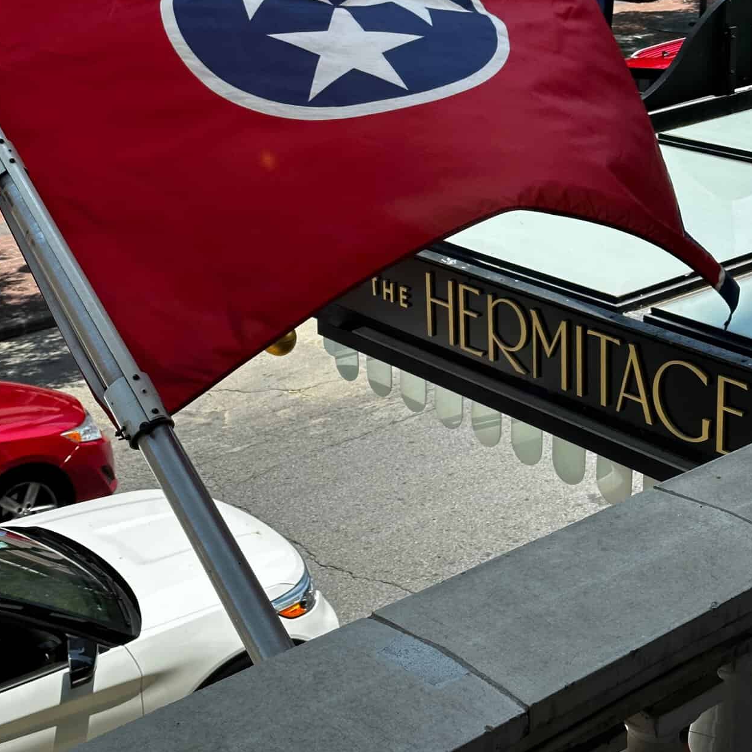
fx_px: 1598
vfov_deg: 26.3
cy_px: 244
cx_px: 404
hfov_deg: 26.5
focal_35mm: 65
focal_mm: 6.86
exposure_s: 1/1590
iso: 64
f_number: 1.78
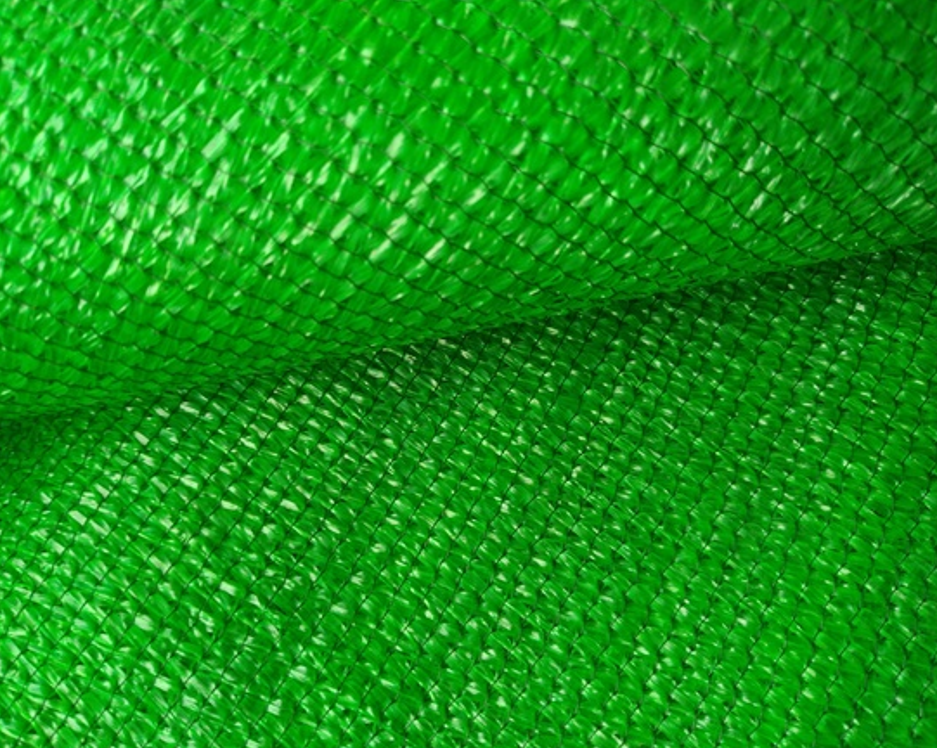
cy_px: 384
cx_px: 445
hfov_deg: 66.0
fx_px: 721
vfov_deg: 54.9
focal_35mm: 26
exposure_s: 1/25
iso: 116
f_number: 1.9
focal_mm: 3.94
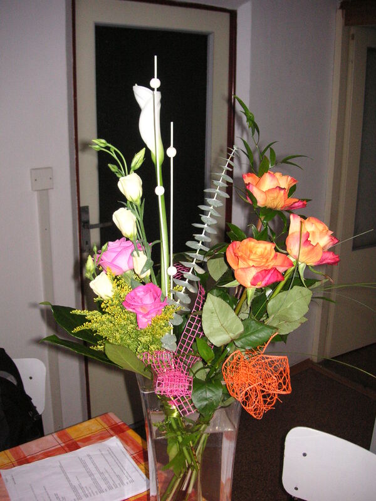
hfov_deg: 38.7
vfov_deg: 50.1
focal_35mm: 37
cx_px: 188
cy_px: 250
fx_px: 536
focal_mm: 6.1
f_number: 2.8
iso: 160
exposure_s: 1/45
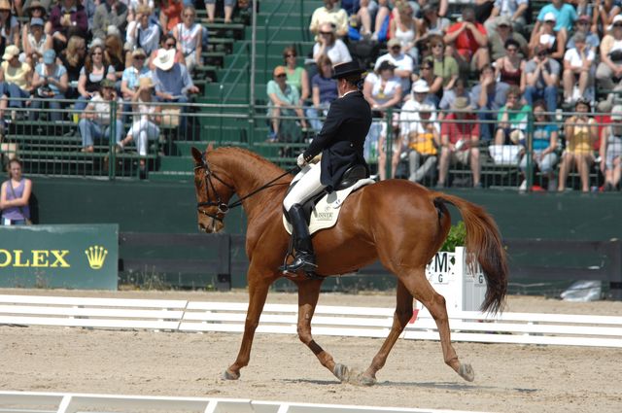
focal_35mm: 420
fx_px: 7247
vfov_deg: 3.3
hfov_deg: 4.9
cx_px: 311
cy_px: 206
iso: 200
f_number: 5.6
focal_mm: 280
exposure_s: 1/1250
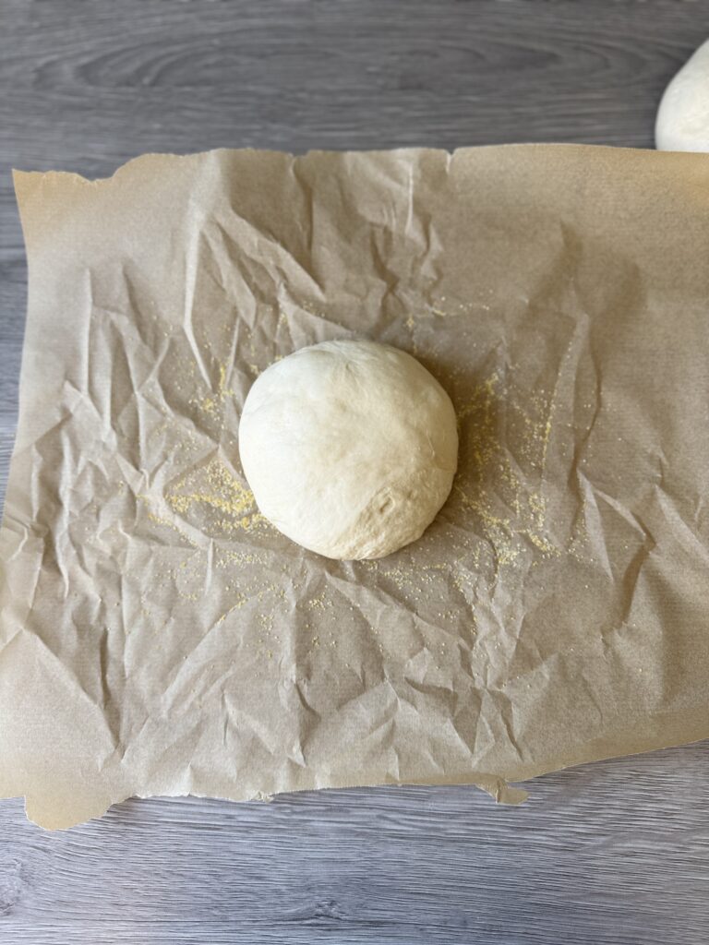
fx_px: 655
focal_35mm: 24
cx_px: 354
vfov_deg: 71.6
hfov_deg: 56.8
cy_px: 472
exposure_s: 1/121
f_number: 1.78
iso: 64
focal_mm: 6.76
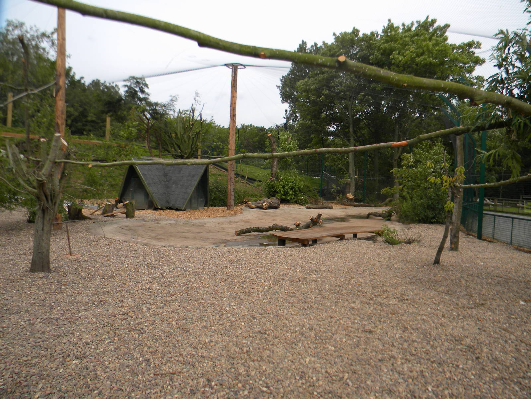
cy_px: 200
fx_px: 430
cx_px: 266
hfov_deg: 63.4
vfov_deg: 49.7
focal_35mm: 28
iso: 80
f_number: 3.5
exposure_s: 1/697
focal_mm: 5
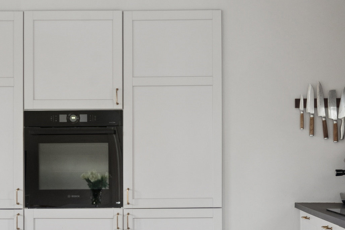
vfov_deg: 22.0
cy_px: 185
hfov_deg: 32.5
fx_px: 585
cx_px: 237
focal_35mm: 61
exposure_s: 1/4
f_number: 8
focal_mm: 21
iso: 800
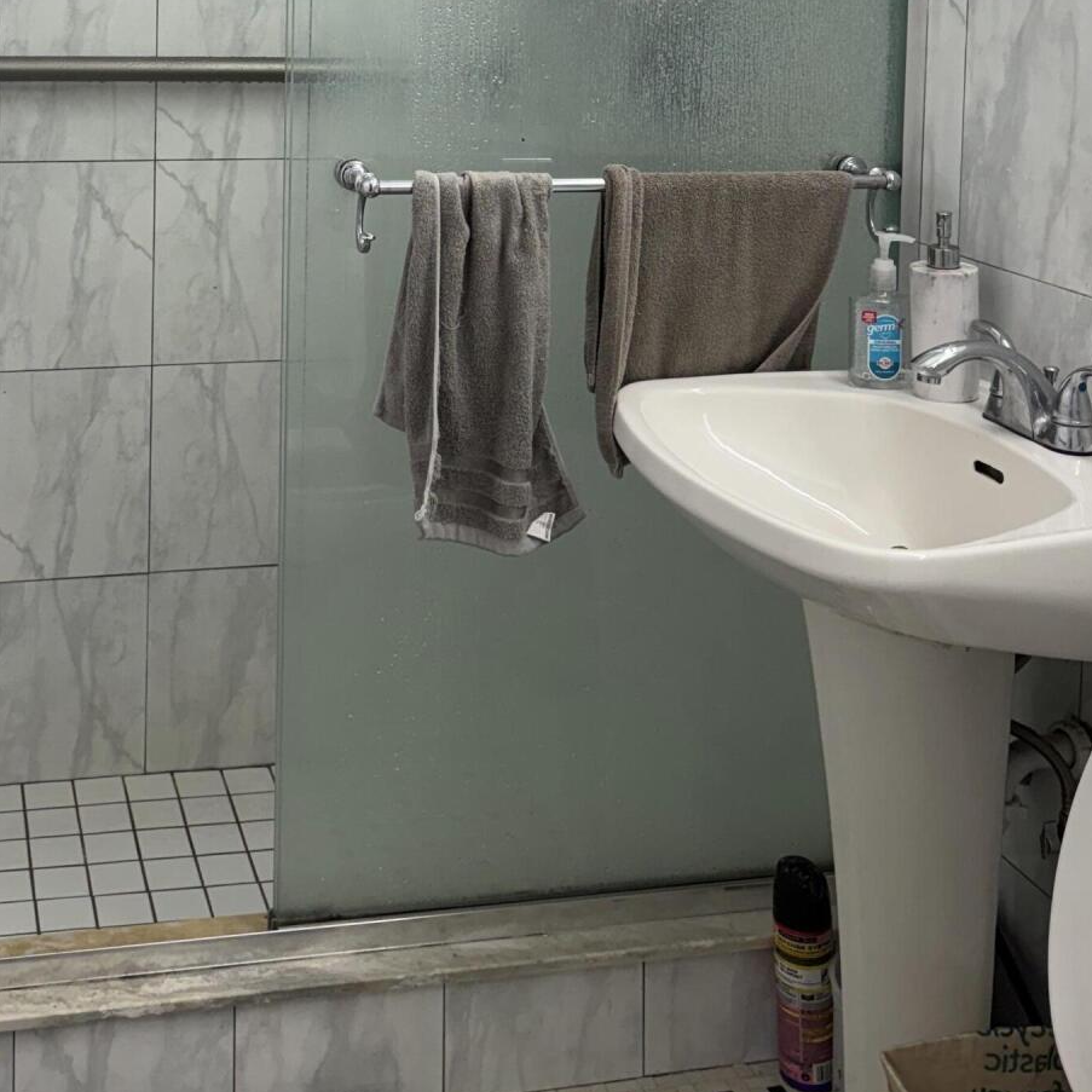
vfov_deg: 33.2
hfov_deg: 35.3
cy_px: 16
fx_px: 1677
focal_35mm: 47
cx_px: 284
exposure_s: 1/120
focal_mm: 6.76
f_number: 1.78
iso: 80
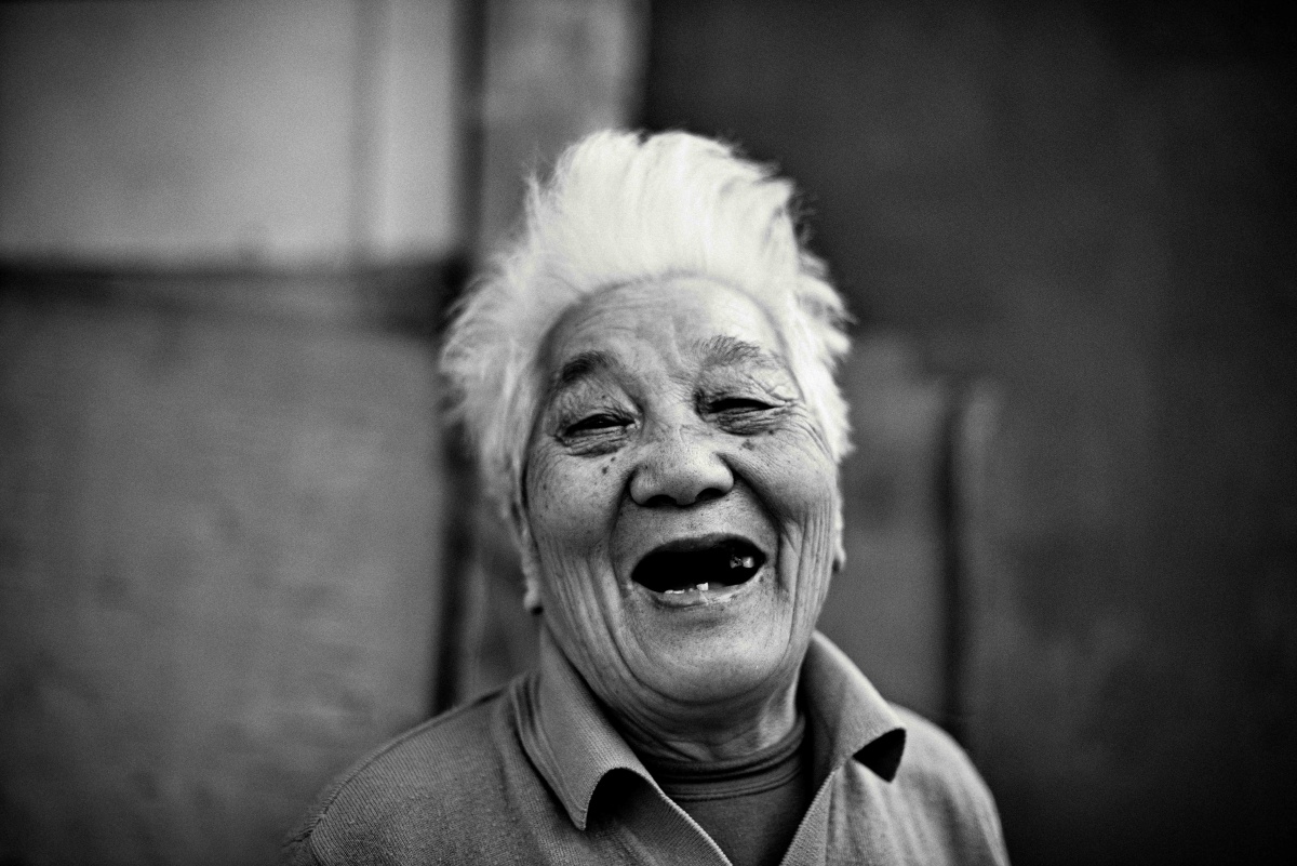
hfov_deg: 39.6
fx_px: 1802
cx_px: 648
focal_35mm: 50
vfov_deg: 27.0
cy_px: 433
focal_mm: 50
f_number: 1.8
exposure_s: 1/400
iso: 640
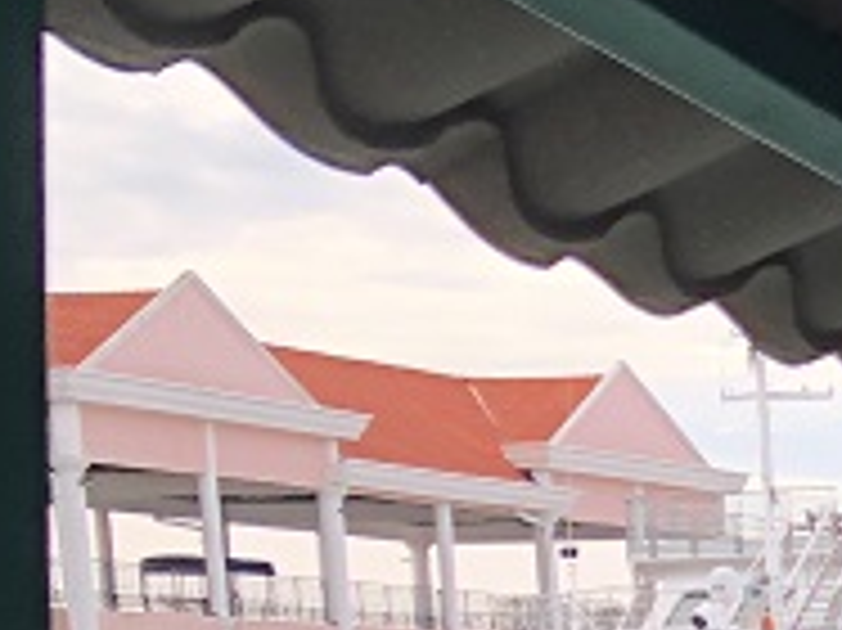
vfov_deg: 9.2
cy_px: 1328
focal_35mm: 150
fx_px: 3646
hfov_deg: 10.8
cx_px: 2152
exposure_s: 1/448
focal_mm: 3.99
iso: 20
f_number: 1.8
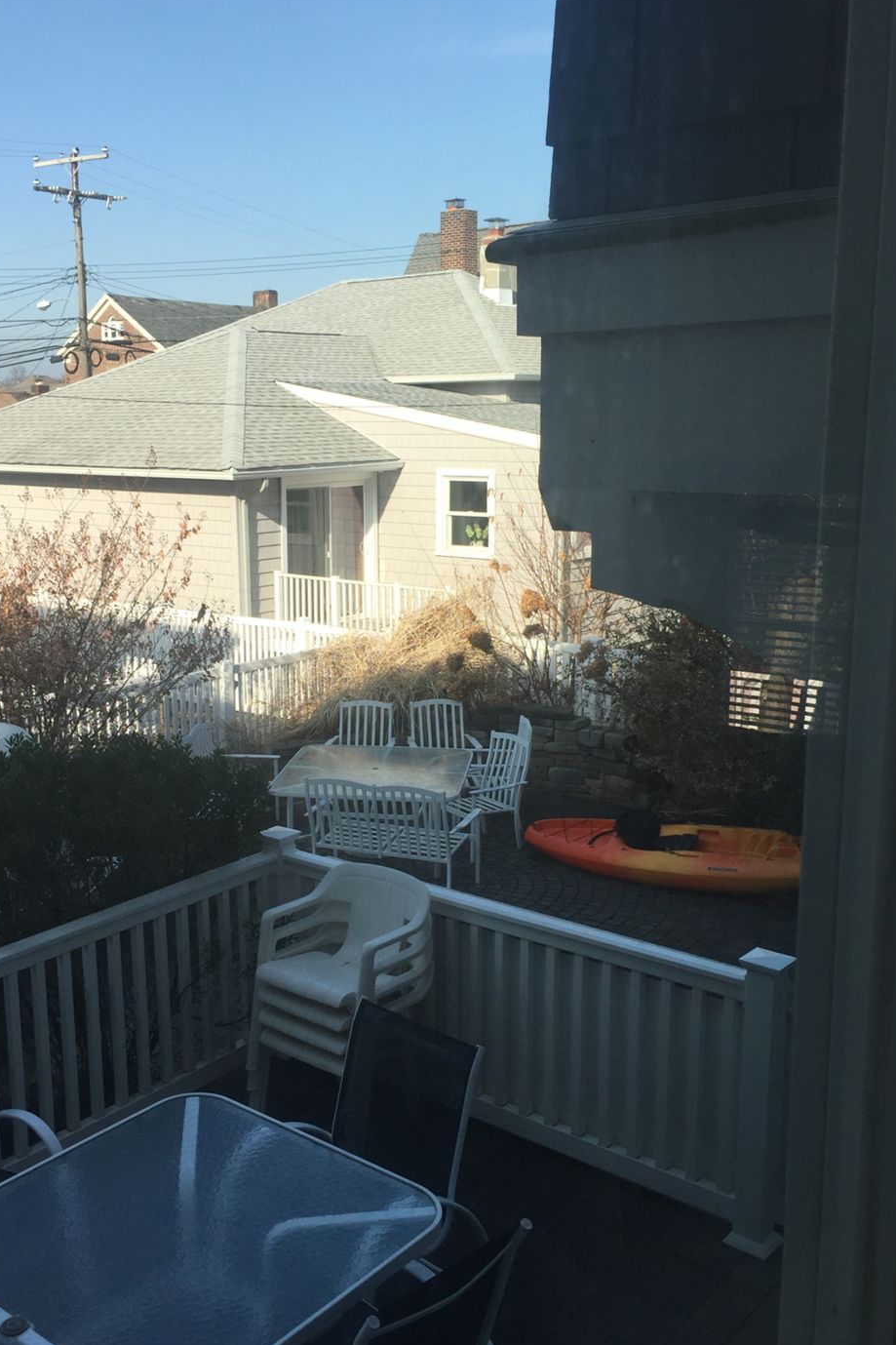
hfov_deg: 37.7
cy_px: 695
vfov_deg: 54.4
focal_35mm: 35
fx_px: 1307
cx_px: 370
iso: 32
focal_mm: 4.15
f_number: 2.2
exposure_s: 1/942
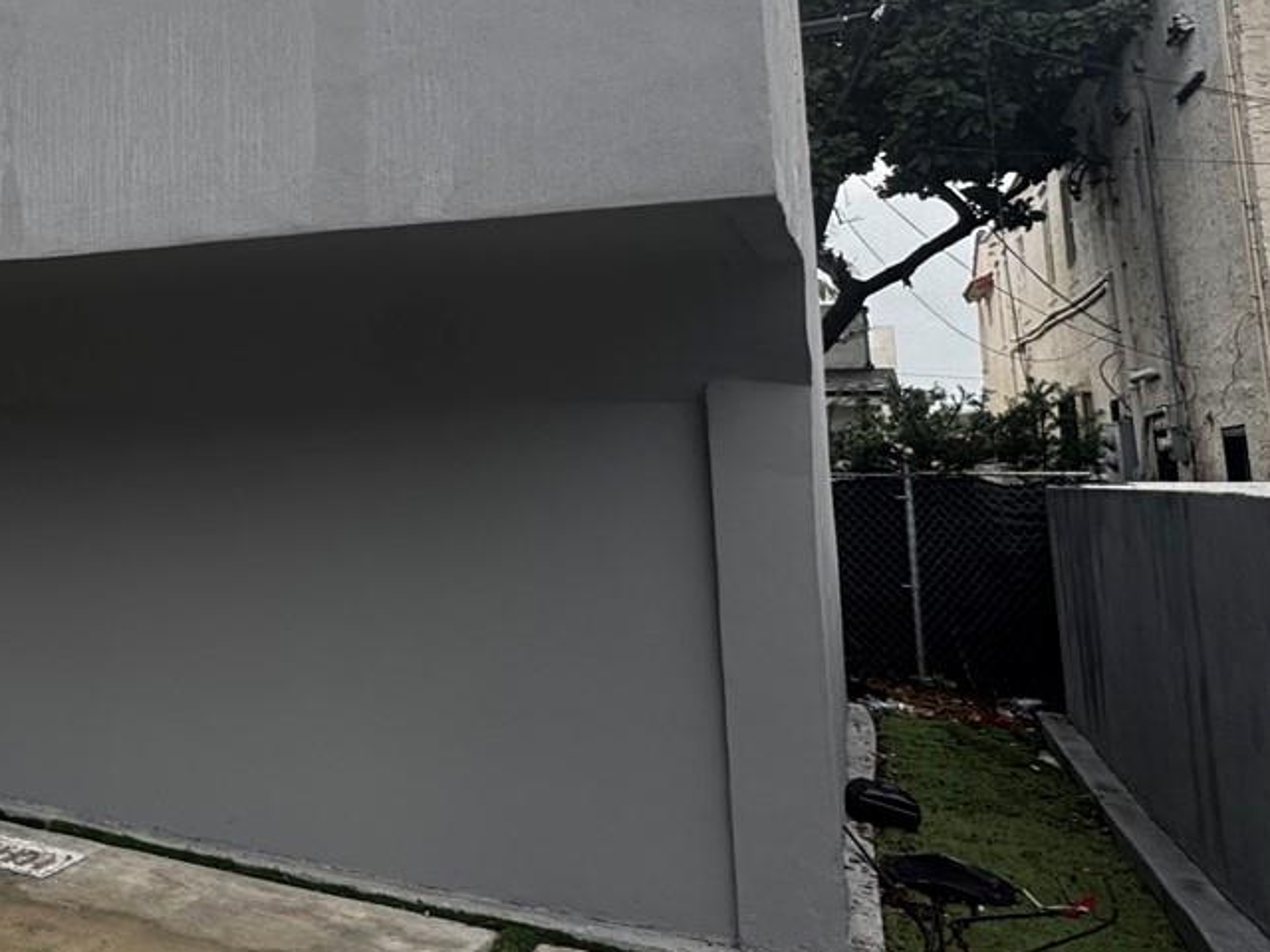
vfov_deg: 40.0
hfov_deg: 42.4
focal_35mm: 35
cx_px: -101
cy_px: 282
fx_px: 1284
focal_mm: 2.22
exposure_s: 1/177
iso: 40
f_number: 2.2
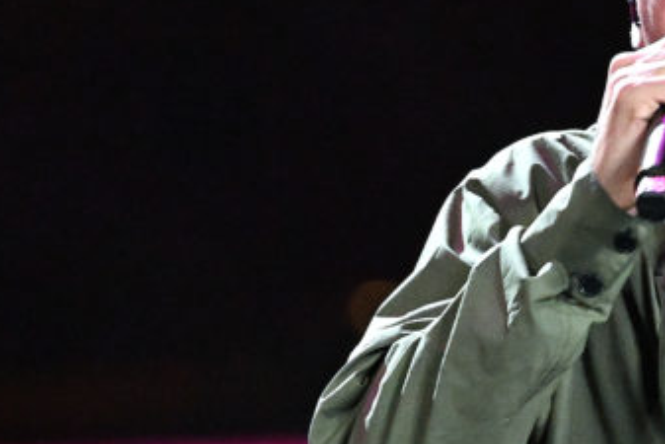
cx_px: 762
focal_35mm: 1823
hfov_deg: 1.1
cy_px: 240
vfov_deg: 0.8
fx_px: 33688
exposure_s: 1/200
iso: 5000
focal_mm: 400
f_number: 5.6
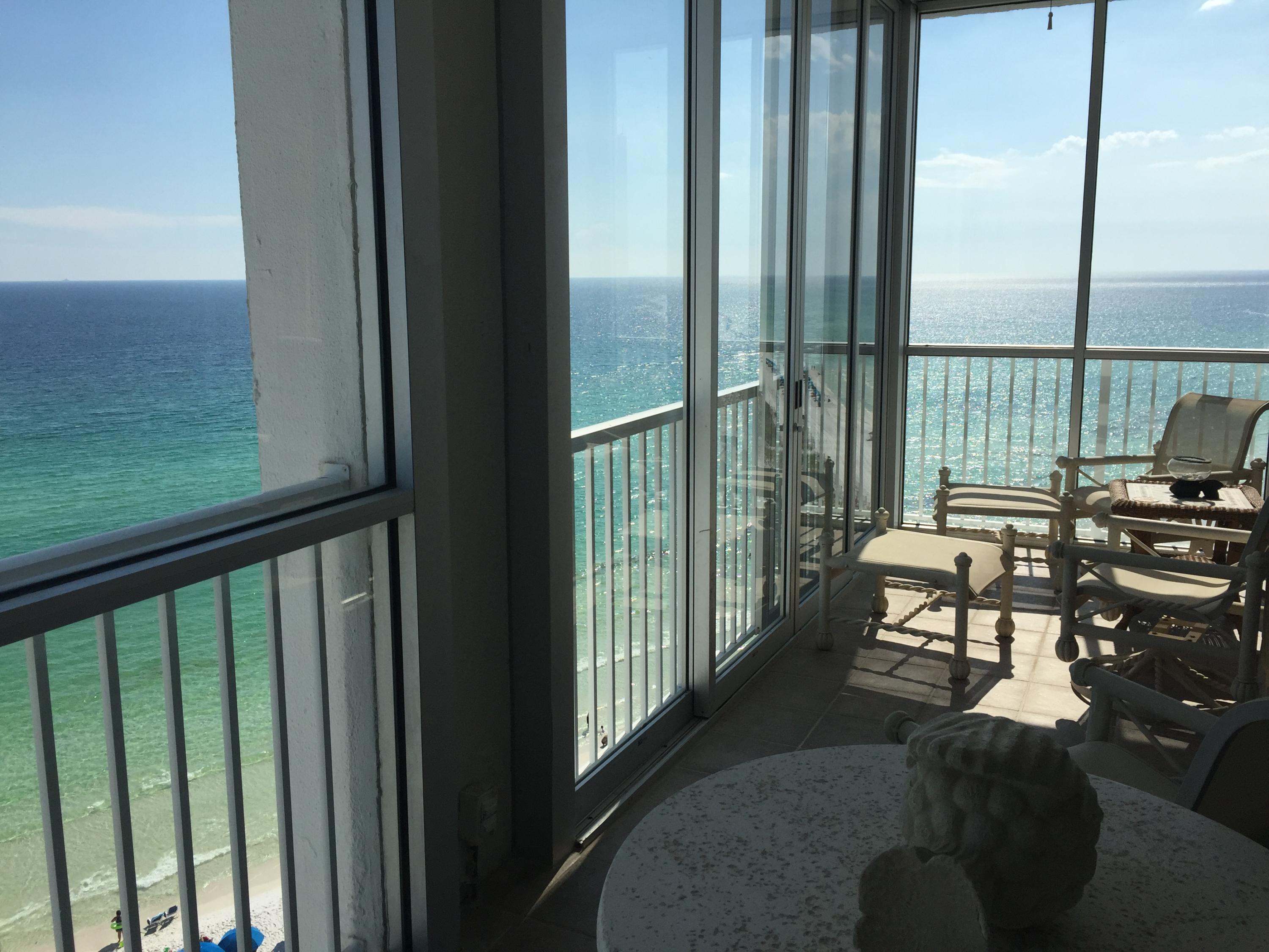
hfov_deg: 61.7
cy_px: 476
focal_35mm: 29
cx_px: 634
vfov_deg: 48.2
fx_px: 1063
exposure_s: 1/3968
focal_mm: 4.15
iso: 32
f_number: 2.2
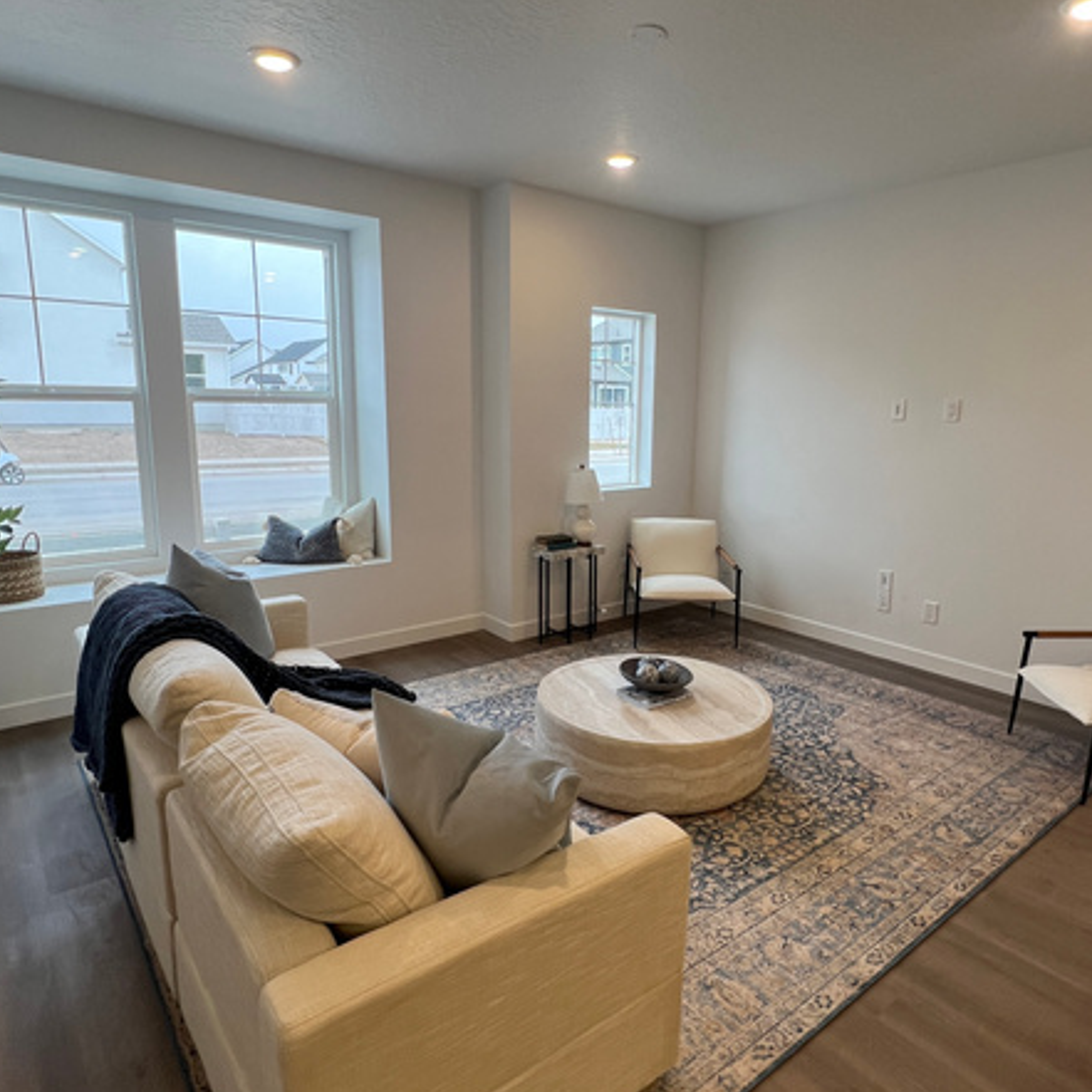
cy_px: 550
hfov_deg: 74.8
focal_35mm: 20
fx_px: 714
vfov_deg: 74.8
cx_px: 577
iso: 80
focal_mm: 1.57
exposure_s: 1/120
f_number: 1.8
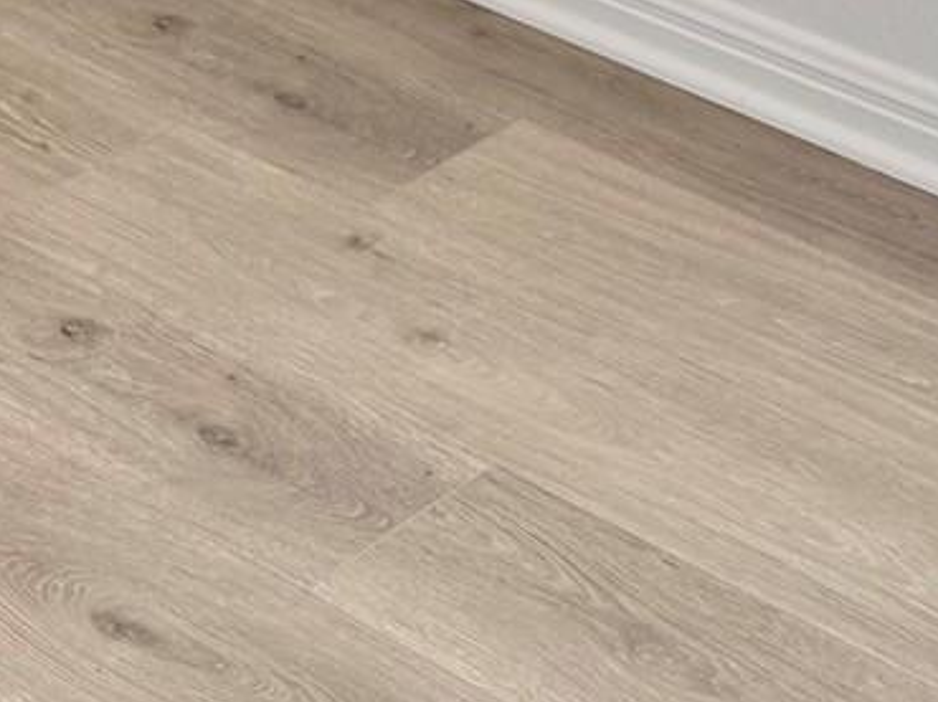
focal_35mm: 133
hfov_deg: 14.8
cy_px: -1181
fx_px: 3602
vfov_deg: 9.4
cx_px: 517
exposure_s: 1/120
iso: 64
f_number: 1.78
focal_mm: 6.76
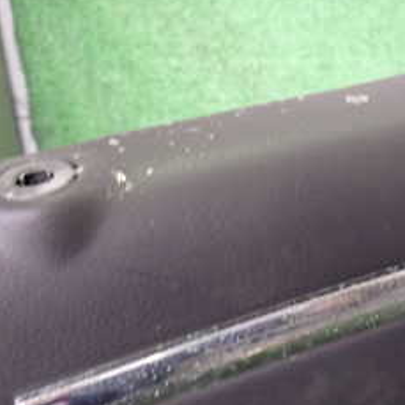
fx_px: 768
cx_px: 317
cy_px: 161
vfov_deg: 29.5
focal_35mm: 58
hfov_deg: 29.0
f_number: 2
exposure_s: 1/60
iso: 500
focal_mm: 4.5
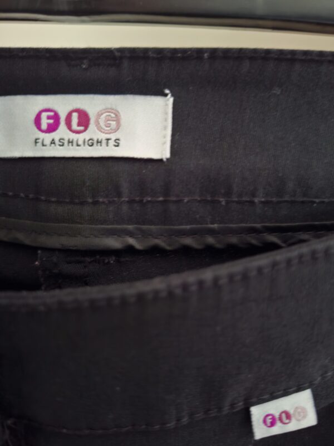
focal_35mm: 23
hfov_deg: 58.9
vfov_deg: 73.9
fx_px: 296
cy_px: 223
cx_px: 167
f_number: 1.8
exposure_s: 1/15
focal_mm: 5.54
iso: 1250
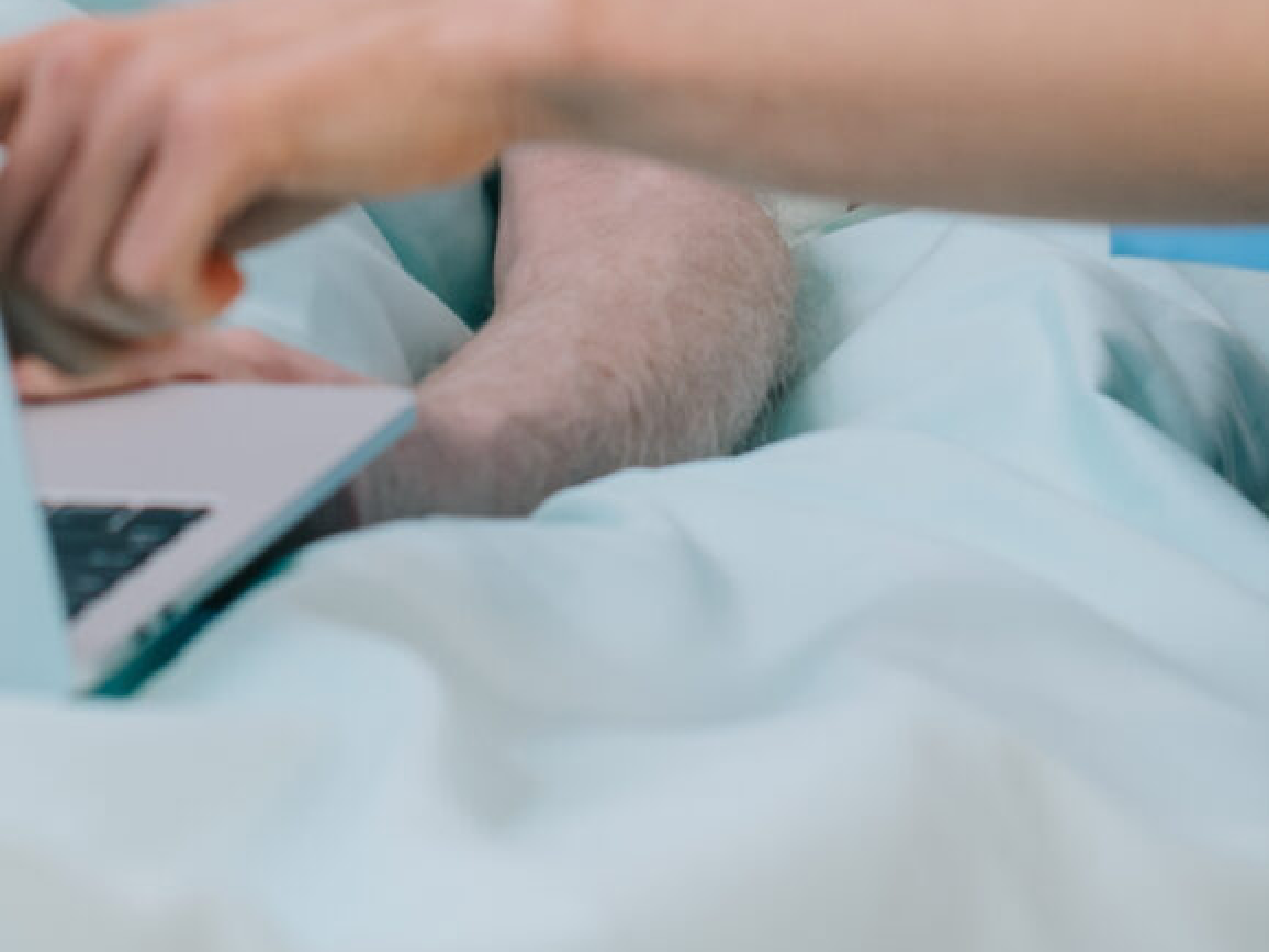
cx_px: 720
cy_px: -661
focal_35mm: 213
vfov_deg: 6.8
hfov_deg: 9.3
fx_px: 7812
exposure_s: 1/200
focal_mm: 50
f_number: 3.5
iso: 200
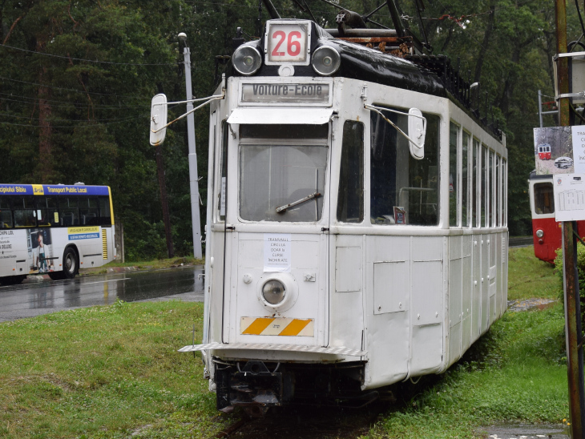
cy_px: 170
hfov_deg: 21.8
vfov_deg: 16.4
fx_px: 1519
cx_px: 327
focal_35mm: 90
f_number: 4.5
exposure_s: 1/400
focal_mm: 35
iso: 200
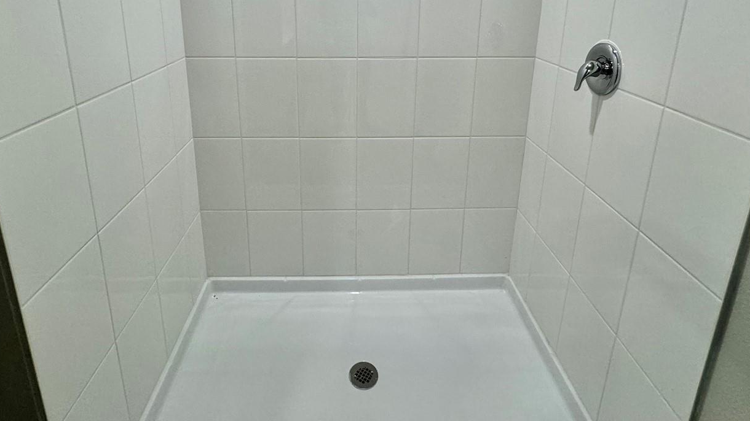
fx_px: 398
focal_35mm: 20
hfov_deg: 86.6
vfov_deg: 52.2
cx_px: 355
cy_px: 82
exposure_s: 1/120
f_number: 2.2
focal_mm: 2.22
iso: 200
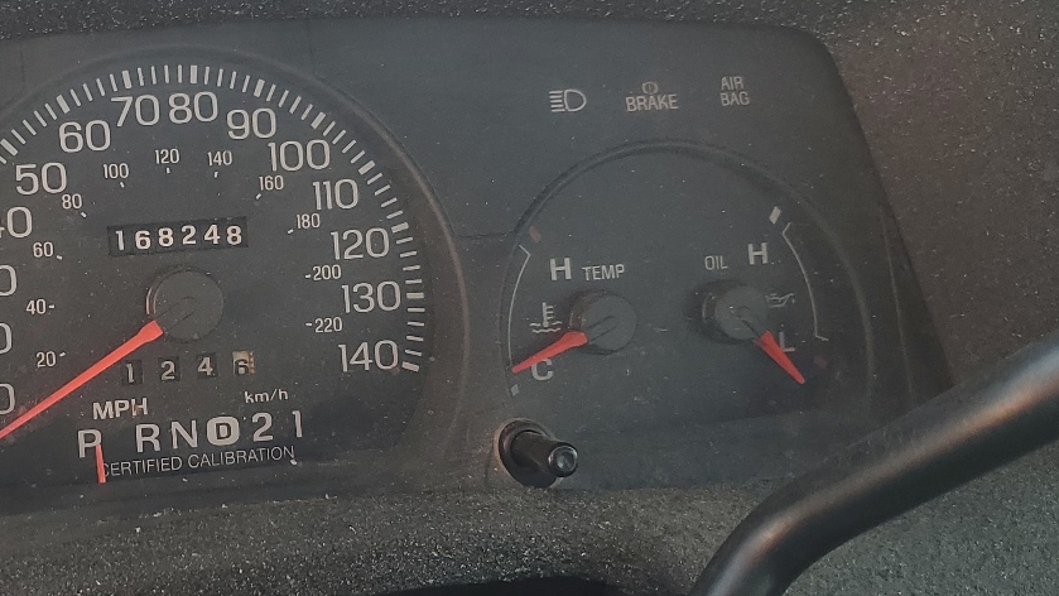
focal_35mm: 54
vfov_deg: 22.2
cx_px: 186
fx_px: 1516
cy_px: 316
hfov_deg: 36.9
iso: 54
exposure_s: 1/120
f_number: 1.5
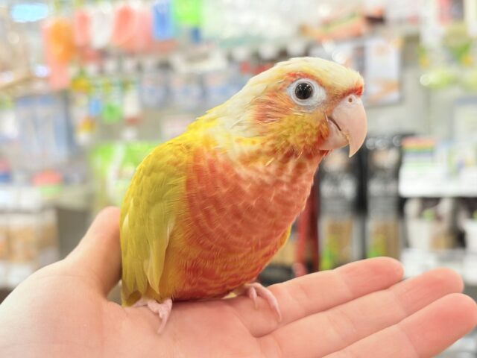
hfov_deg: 36.8
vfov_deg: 28.0
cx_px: 238
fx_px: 717
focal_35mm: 52
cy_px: 179
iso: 80
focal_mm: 5.96
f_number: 1.6
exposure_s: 1/50
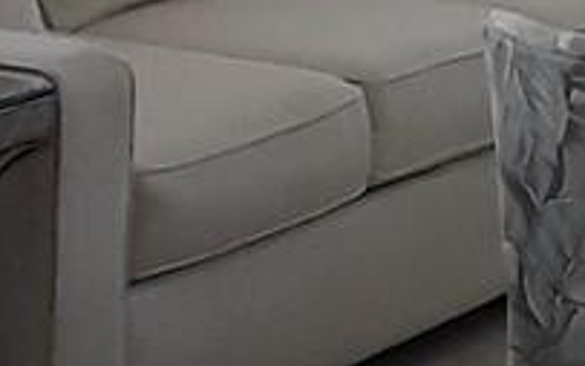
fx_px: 3604
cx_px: 527
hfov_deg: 9.2
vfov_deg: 5.8
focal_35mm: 226
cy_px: 23
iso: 64
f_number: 1.9
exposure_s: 1/120
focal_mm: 2.91
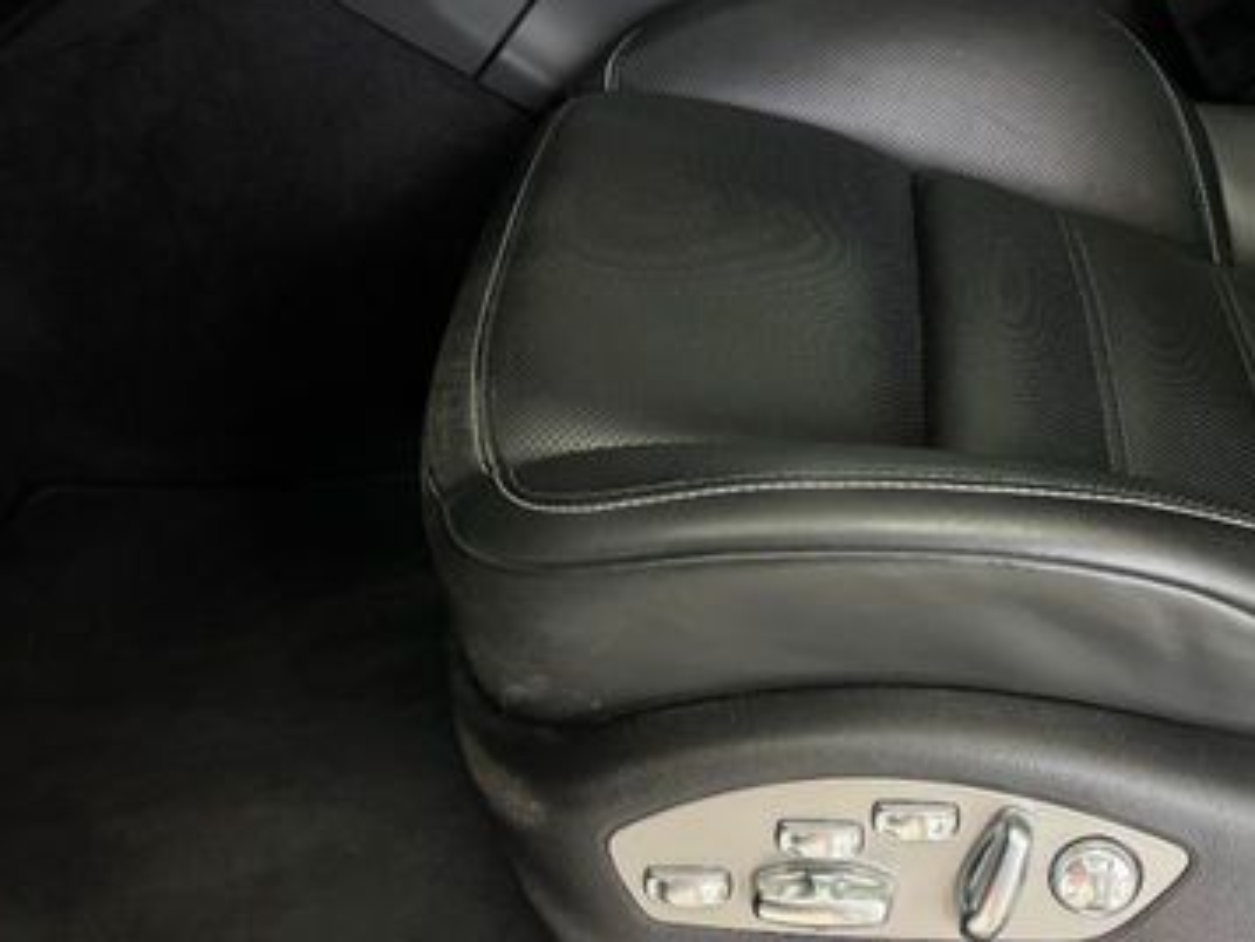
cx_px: 928
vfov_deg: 33.4
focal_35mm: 43
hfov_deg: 42.6
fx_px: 1559
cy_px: 605
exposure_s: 1/60
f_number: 1.78
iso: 640
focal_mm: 6.86
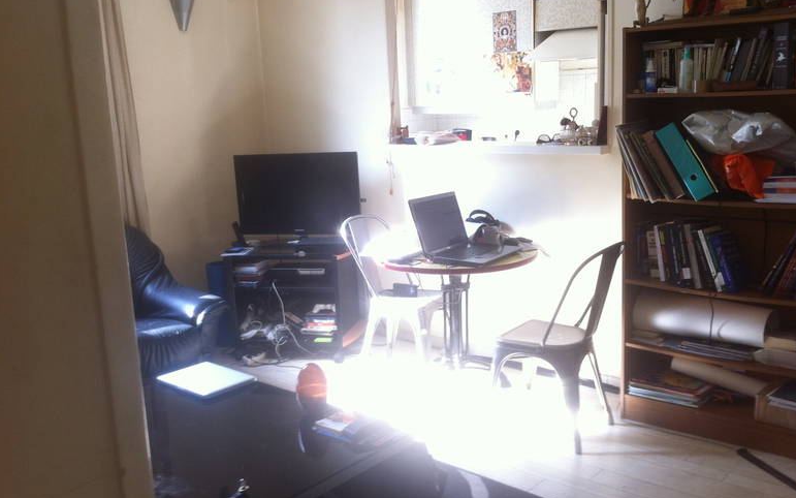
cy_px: 246
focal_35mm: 38
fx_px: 824
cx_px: 404
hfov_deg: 51.5
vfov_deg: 33.6
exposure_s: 1/24
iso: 80
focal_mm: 3.85
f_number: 2.8
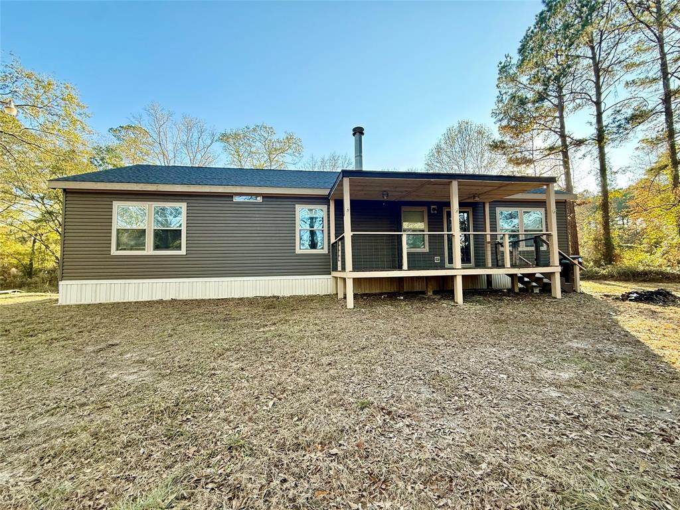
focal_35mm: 14
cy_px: 255
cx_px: 340
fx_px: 275
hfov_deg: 102.1
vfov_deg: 85.7
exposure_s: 1/134
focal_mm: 2.22
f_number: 2.2
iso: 64
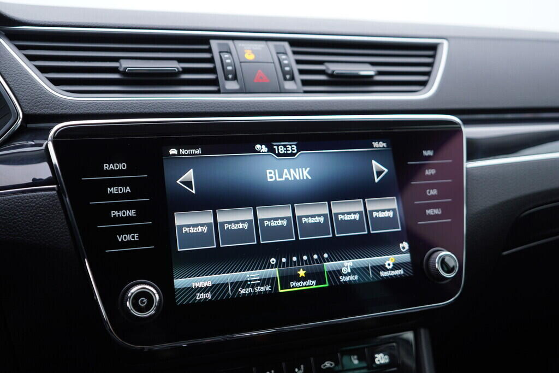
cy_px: 186
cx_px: 280
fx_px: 559
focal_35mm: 36
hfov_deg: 53.1
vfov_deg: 36.9
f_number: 2.8
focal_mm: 24
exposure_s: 1/40
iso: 125
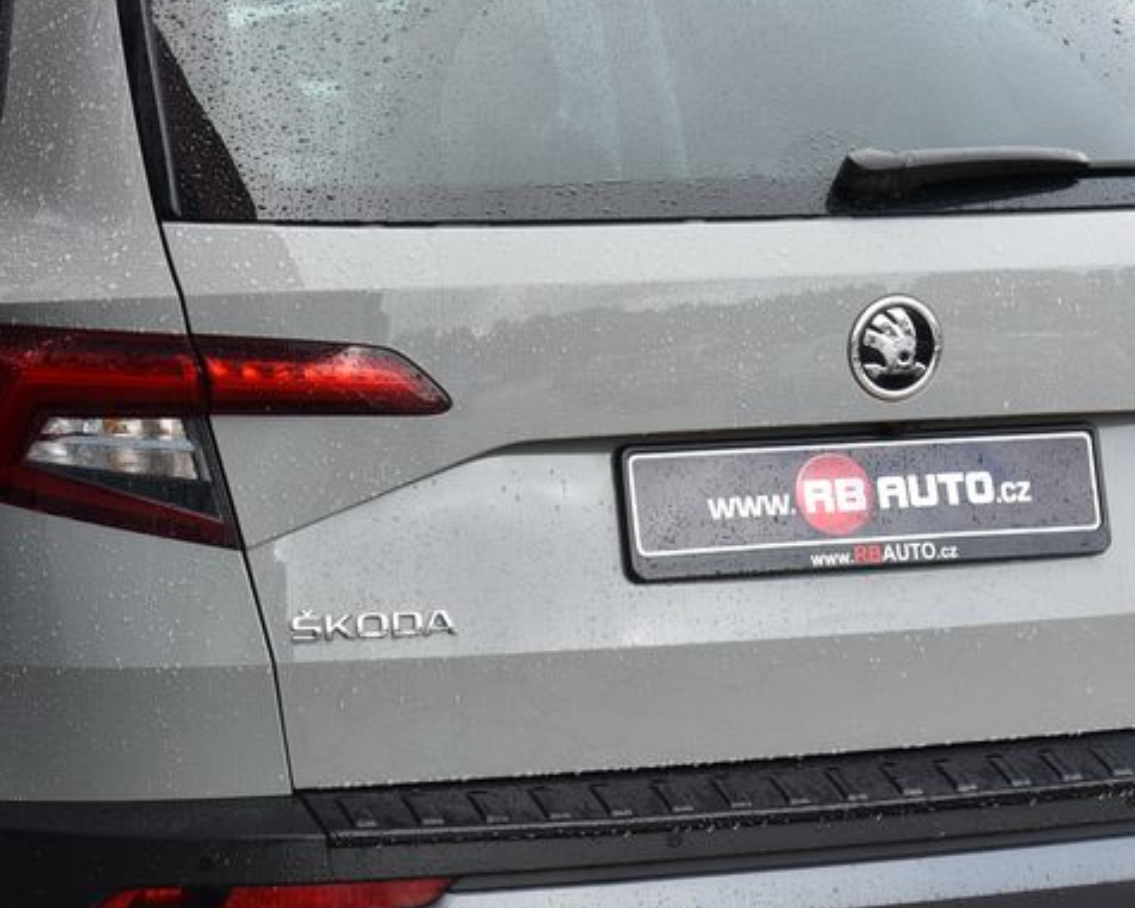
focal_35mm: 111
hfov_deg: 17.3
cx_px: 391
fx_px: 3729
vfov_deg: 13.9
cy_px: 558
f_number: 7.1
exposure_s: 1/200
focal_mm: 55
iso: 500
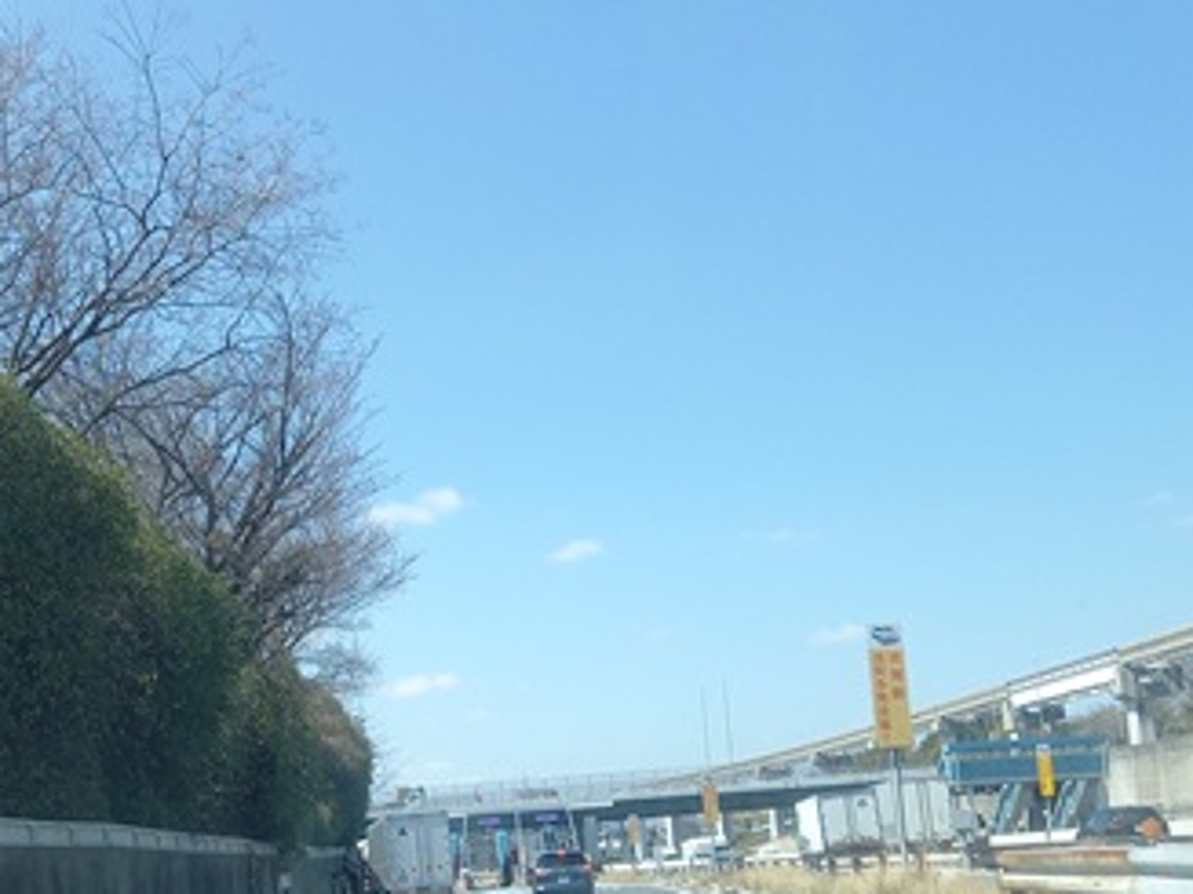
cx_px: 420
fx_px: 1688
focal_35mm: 49
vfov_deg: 28.9
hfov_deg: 38.6
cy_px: 730
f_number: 1.8
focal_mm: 4.65
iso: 50
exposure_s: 1/448
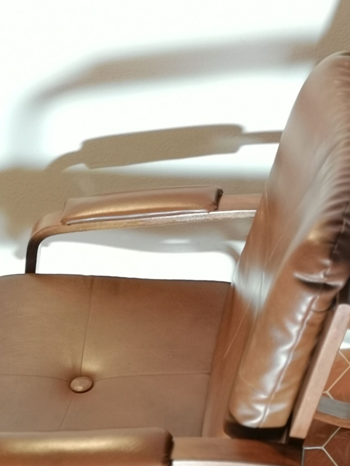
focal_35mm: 97
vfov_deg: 20.1
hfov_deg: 15.2
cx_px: 198
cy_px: 352
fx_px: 1308
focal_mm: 5.58
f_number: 4
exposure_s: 1/33.3
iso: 320
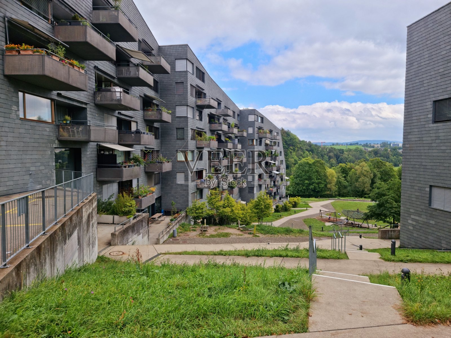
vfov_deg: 56.8
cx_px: 226
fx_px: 313
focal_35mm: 24
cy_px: 169
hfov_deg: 71.6
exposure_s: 1/588
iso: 50
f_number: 1.8
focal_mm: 6.7
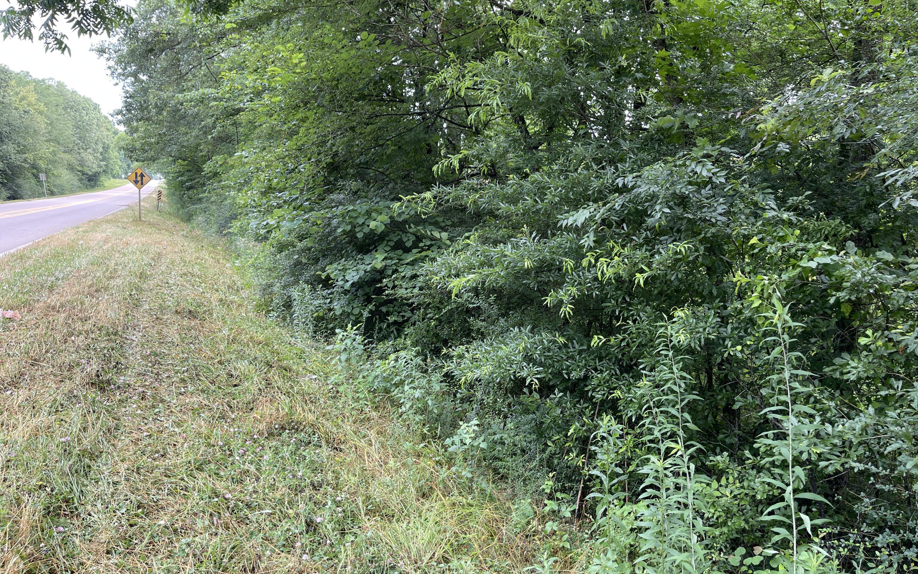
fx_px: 701
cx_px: 462
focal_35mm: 28
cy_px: 275
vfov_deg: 44.5
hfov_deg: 66.5
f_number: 1.6
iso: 40
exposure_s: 1/121
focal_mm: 5.1
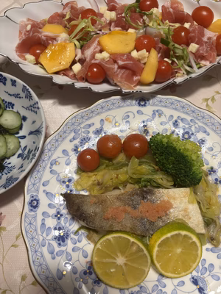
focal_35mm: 26
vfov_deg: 67.3
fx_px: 221
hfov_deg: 53.1
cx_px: 110
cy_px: 147
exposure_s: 1/50
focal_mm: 5.96
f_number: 1.6
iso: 100
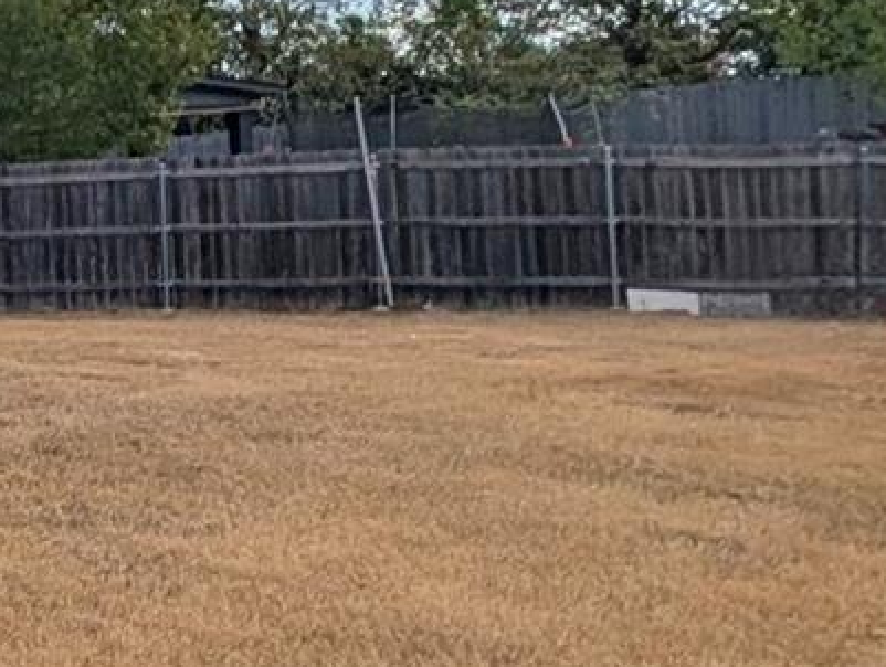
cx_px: -866
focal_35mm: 61
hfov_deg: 19.3
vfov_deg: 23.9
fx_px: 1564
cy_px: 203
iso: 46
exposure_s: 1/6494
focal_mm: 2.02
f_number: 1.7
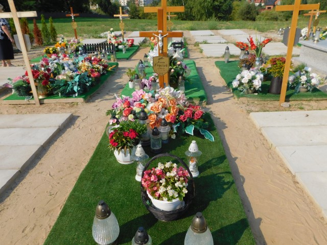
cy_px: 122
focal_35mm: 28
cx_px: 164
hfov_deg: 63.4
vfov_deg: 49.7
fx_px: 265
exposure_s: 1/400
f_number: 6.4
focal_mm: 4.9
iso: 125
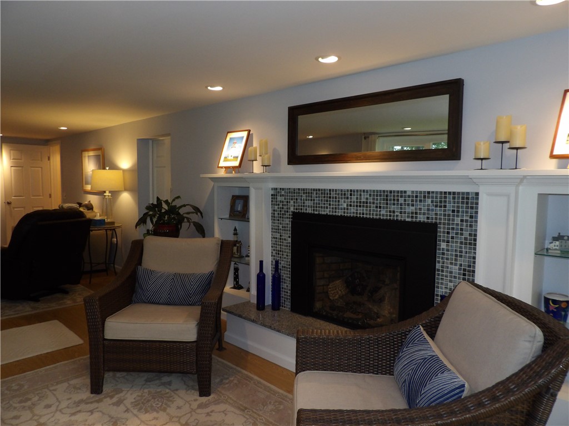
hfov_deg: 71.6
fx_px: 394
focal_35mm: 24
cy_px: 213
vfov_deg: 56.8
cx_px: 284
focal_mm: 4.3
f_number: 3.2
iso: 200
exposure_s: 1/33
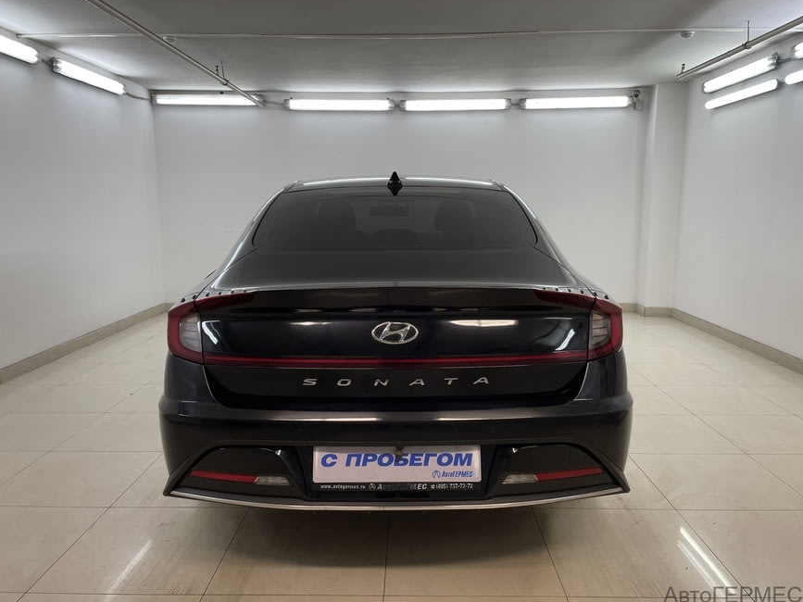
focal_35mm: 27
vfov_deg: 51.3
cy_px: 301
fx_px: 626
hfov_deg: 65.3
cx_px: 395
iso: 50
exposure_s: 1/100
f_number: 1.6
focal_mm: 4.2
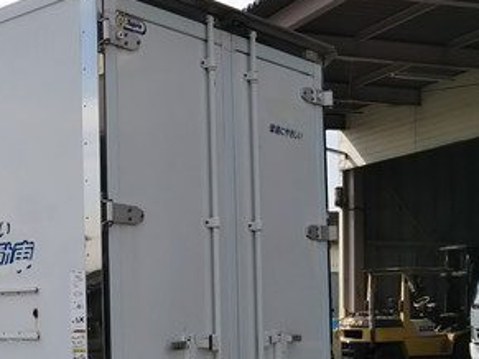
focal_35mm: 66
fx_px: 913
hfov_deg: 27.5
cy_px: 293
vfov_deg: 21.9
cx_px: -12
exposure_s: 1/1413
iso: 20
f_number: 2.2
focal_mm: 4
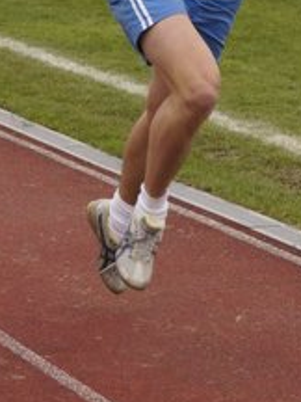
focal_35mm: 256
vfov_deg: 7.7
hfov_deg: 5.8
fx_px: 2968
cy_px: -33
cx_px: 203
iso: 3200
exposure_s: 1/800
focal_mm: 70
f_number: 13
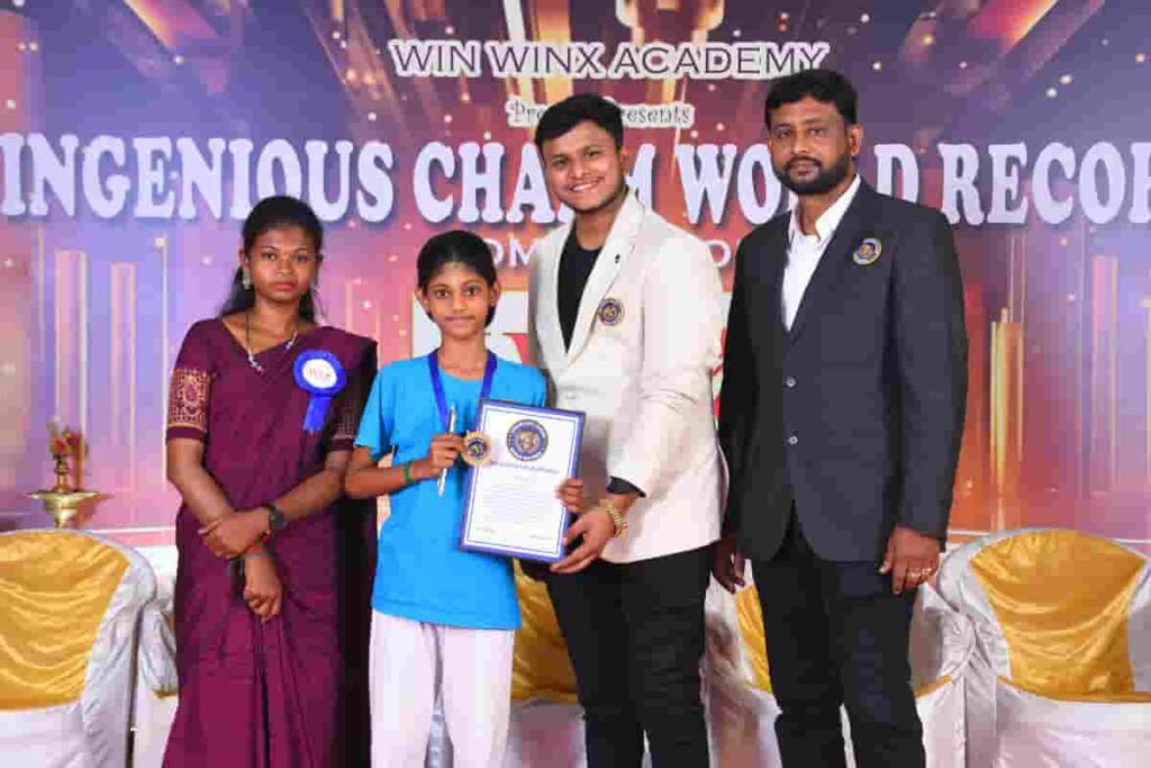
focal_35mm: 72
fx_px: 2302
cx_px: 576
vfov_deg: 18.9
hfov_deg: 28.1
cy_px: 384
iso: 500
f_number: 7.1
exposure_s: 1/160
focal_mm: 48
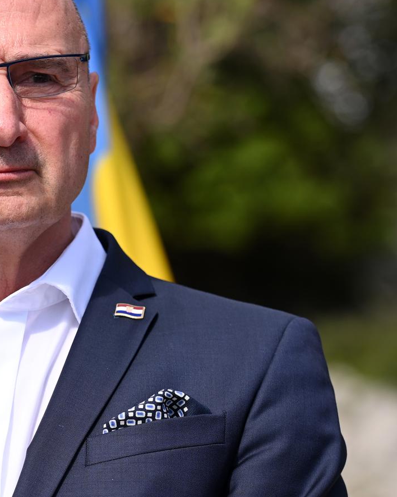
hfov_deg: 6.7
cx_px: 66
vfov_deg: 8.4
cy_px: 203
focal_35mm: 229
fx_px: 3363
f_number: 5
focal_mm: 135
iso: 160
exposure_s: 1/1000
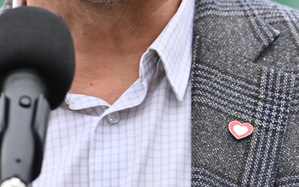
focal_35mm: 445
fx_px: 3626
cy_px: -56
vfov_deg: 2.9
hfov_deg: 4.7
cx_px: 135
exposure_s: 1/640
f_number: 2.8
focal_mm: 150
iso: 360
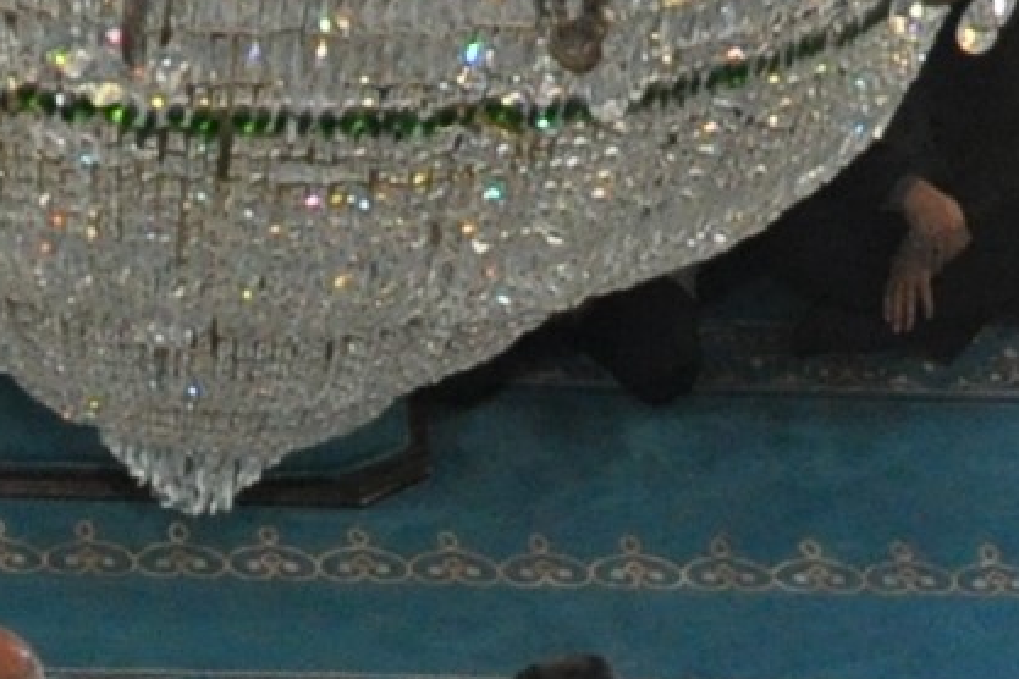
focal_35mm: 243
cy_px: 1089
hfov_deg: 8.4
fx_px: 6874
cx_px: -71
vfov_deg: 5.6
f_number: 3.8
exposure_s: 1/125
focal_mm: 21
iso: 800
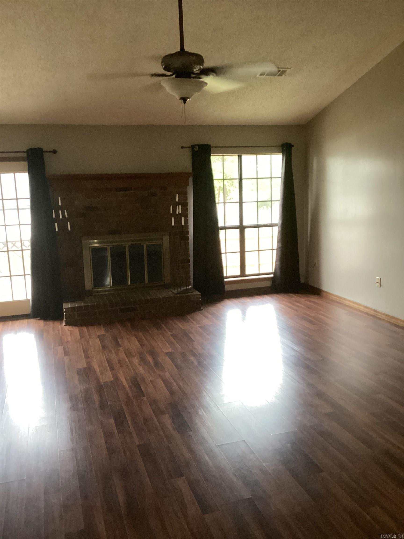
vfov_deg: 58.4
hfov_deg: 45.4
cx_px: 202
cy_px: 270
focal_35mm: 31
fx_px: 482
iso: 250
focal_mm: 3.3
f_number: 2.4
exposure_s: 1/40
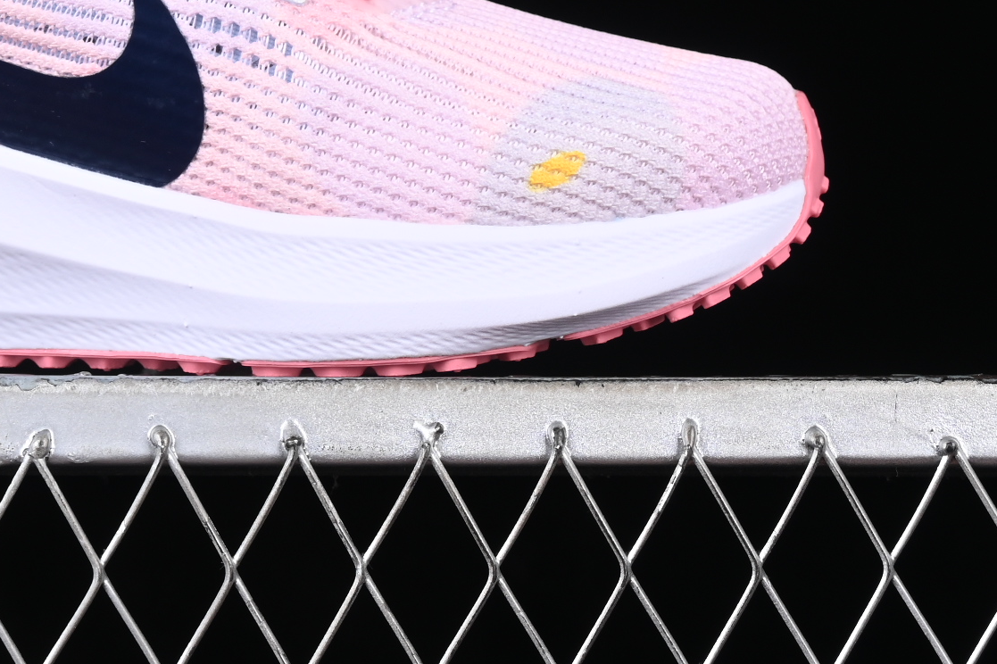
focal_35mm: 187
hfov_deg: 10.9
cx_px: 30
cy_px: -158
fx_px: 5177
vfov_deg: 7.3
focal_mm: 50
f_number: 8
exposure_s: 1/80
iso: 160
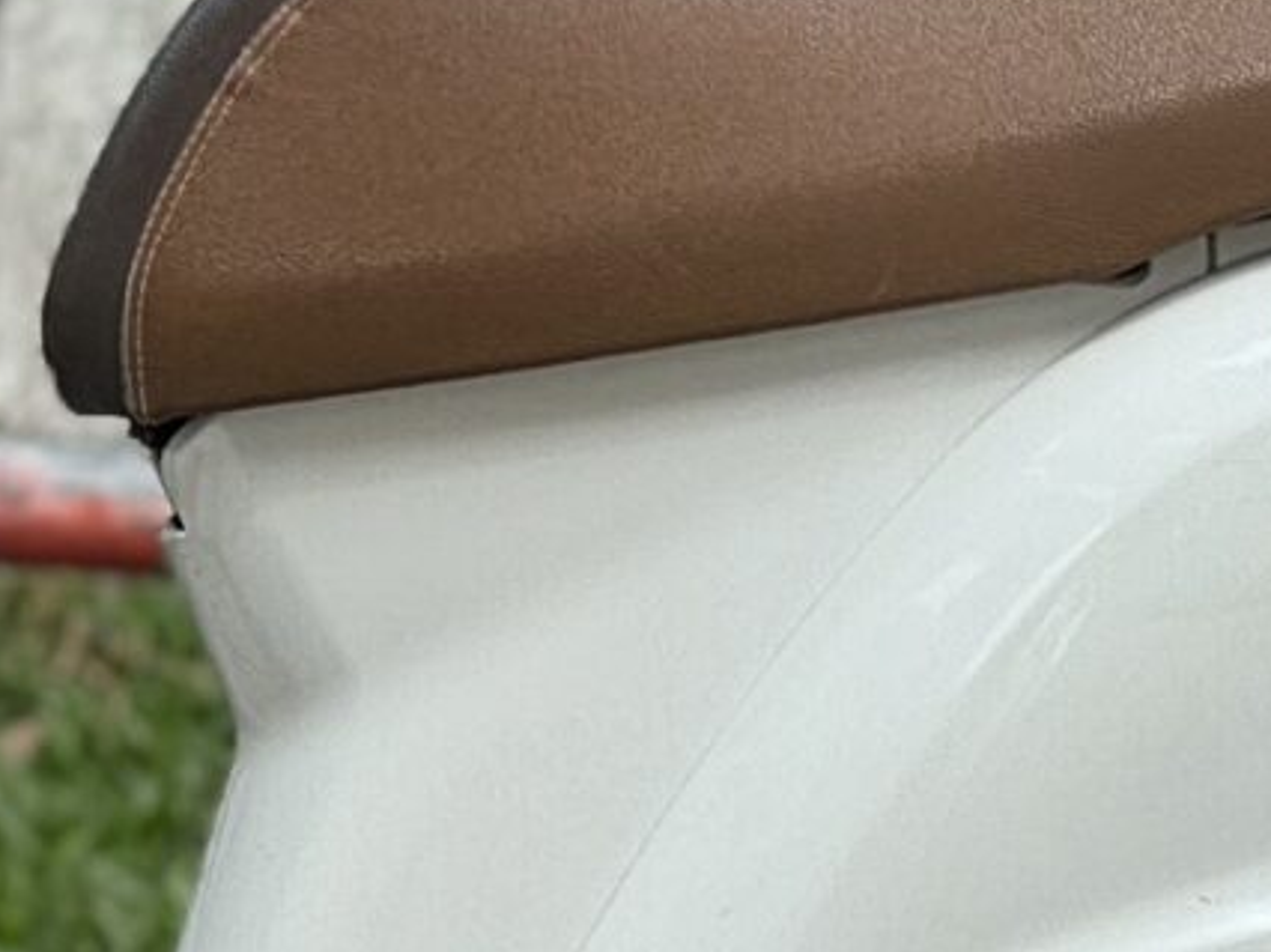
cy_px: 6
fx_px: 16990
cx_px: 257
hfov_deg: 4.3
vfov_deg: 3.2
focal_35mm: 463
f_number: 2.8
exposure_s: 1/256
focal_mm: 9
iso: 25
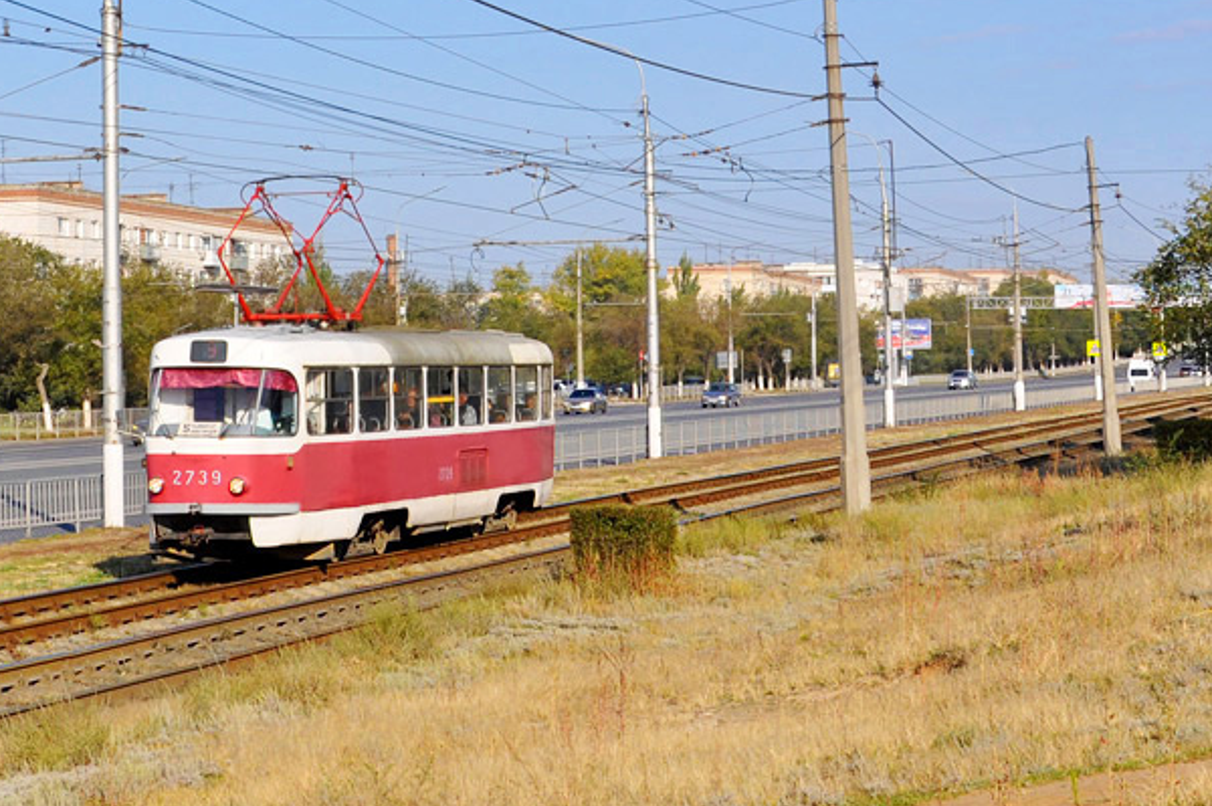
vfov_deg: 16.1
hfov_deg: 24.0
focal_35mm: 84
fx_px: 2826
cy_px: 180
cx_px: 311
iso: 200
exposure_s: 1/500
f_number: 8
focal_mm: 28
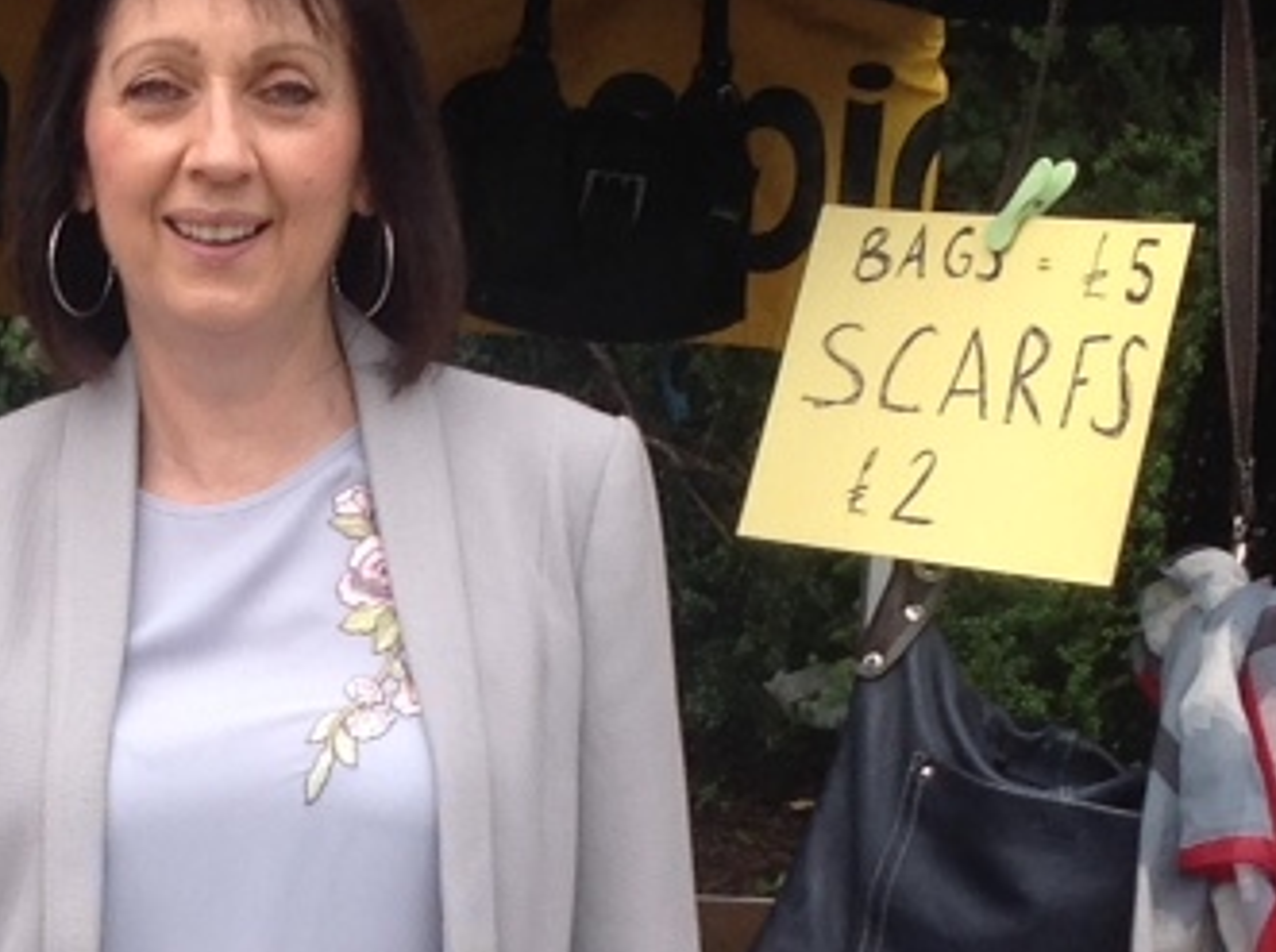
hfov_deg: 14.2
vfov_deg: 10.6
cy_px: 1183
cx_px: 54
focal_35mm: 137
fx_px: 5041
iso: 50
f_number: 2.4
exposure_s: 1/817
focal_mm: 4.28
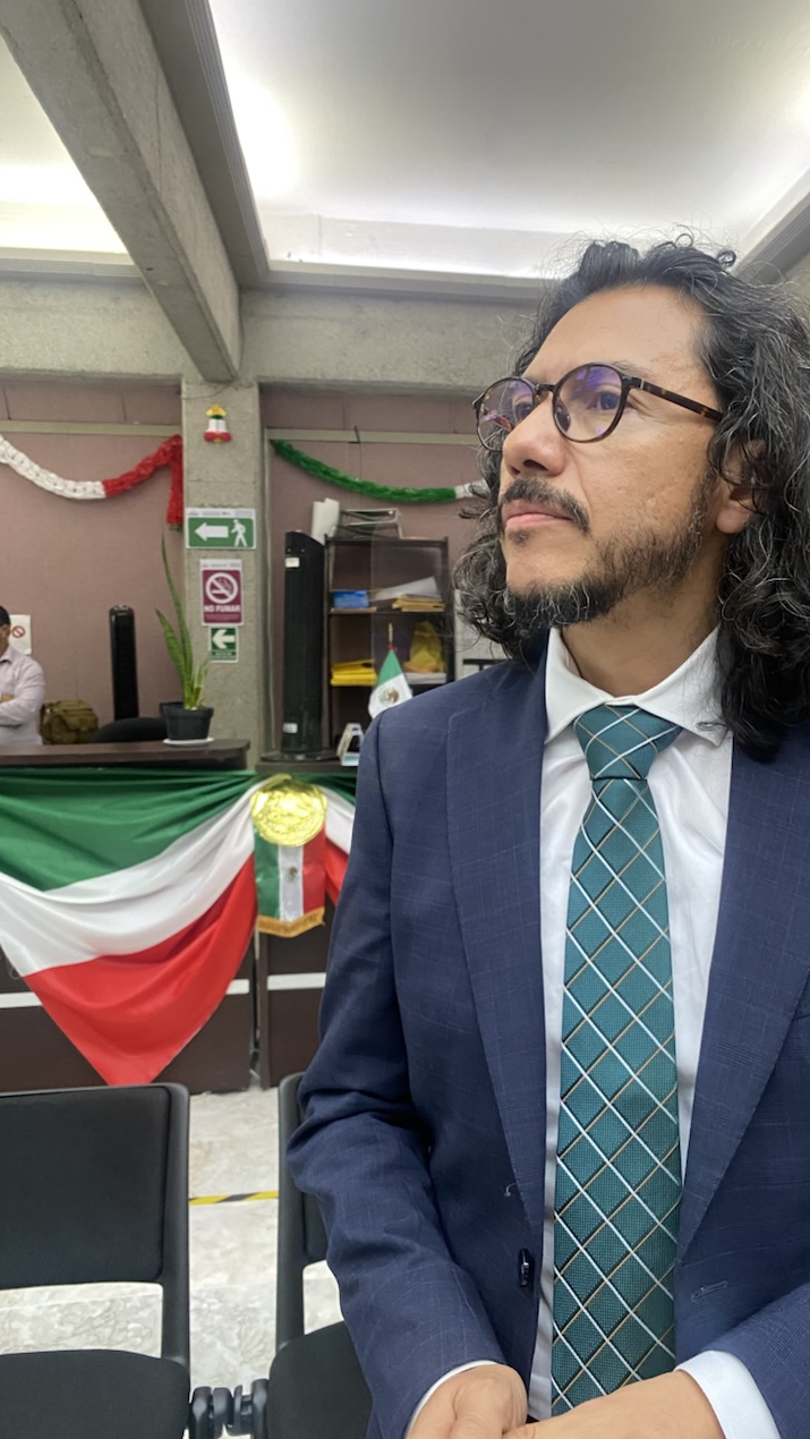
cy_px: 705
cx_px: 548
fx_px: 1107
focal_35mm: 29
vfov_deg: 66.0
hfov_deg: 39.7
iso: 250
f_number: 1.8
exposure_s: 1/60
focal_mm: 4.25
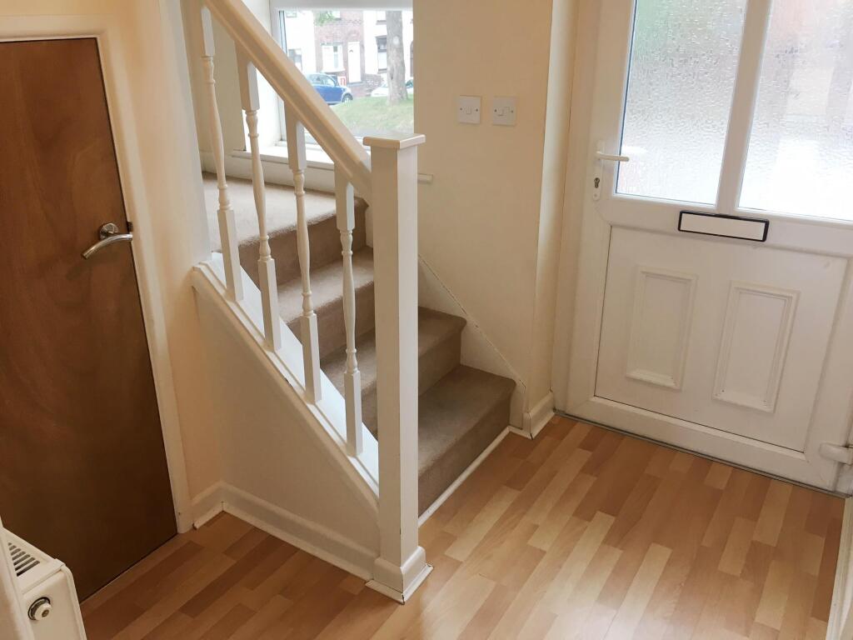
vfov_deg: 48.2
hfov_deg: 61.7
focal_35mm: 29
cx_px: 426
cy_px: 320
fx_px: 715
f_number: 2.2
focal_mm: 4.15
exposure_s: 1/33
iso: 40
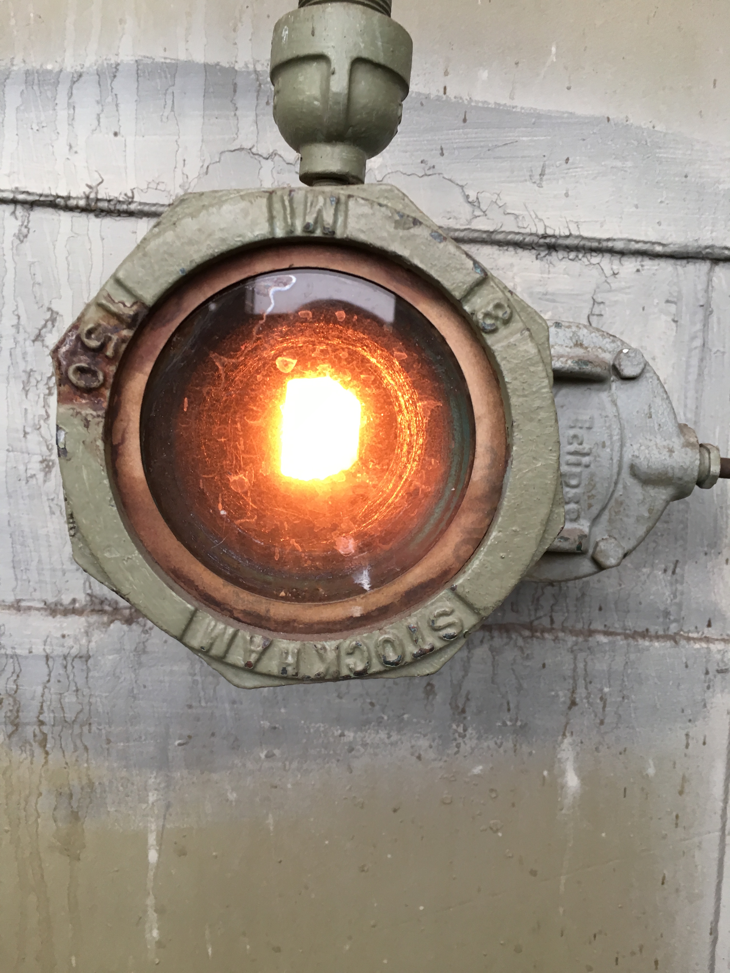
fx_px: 815
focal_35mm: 29
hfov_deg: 48.2
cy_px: 486
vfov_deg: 61.7
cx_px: 365
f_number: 2.2
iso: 32
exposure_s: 1/30
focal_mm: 4.15
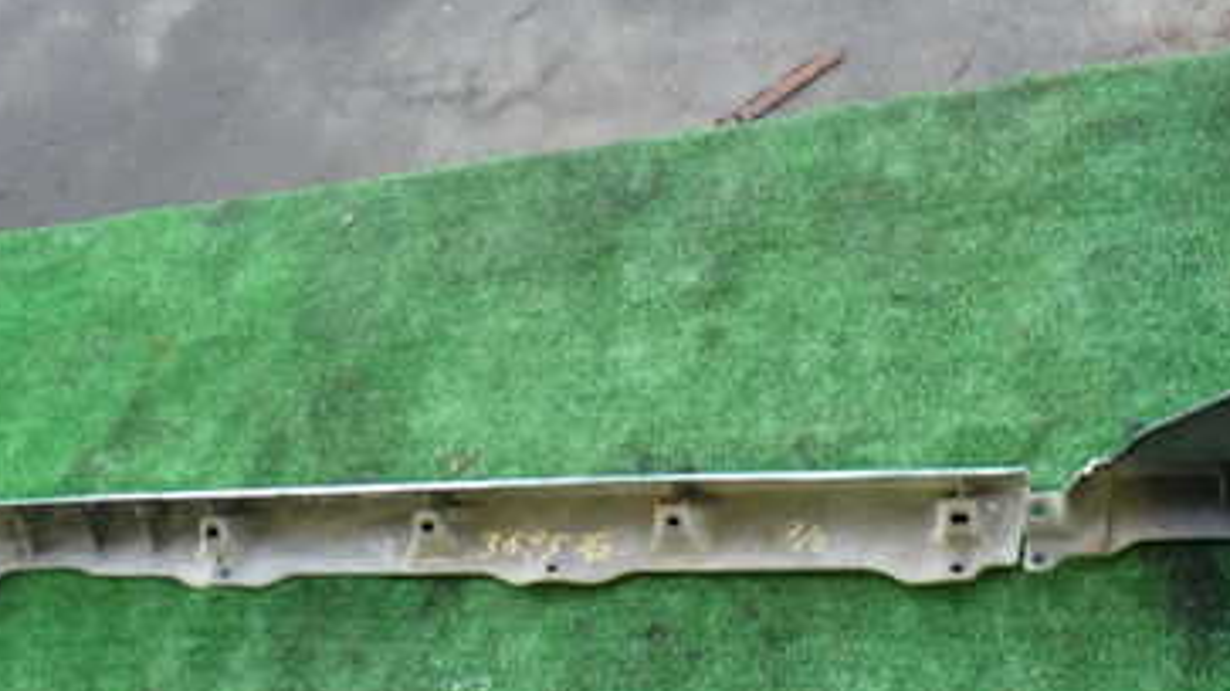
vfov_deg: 22.2
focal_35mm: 54
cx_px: 691
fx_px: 1761
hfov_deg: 38.4
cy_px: 420
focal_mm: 5.4
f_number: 2.3
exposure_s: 1/30
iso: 250
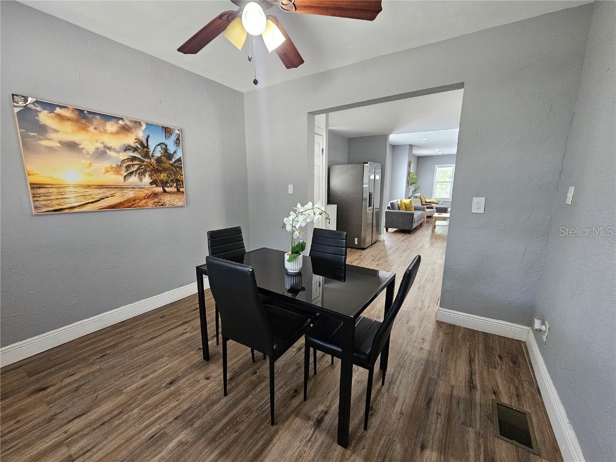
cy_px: 231
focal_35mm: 13
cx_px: 308
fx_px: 231
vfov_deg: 89.9
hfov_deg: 106.2
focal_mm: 2.2
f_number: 2.2
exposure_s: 1/60
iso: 320
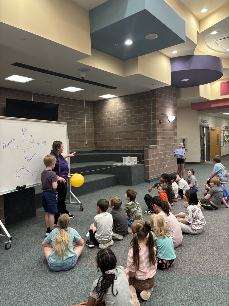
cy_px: 153
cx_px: 114
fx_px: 229
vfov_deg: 67.3
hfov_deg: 53.1
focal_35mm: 26
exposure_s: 1/60
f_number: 1.6
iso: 160
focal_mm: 5.96
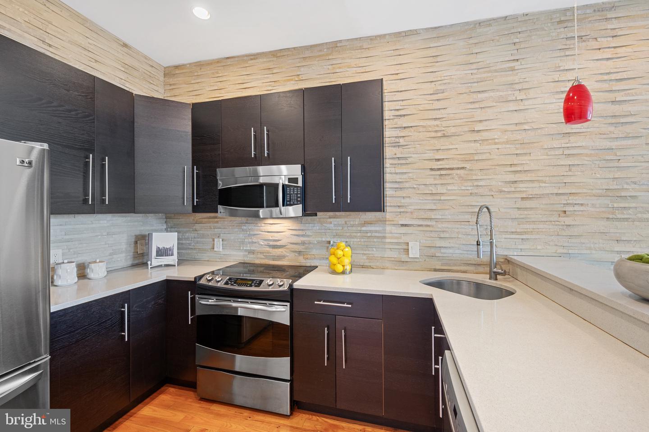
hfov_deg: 100.4
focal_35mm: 15
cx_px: 324
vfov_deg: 77.3
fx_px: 270
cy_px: 216
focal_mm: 15
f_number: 6.3
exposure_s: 1/3
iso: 500
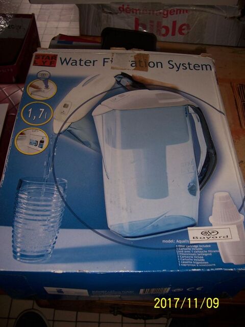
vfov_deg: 54.0
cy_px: 164
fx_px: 321
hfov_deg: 41.8
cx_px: 122
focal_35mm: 34
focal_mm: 5.6
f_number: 2.7
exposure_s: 1/60
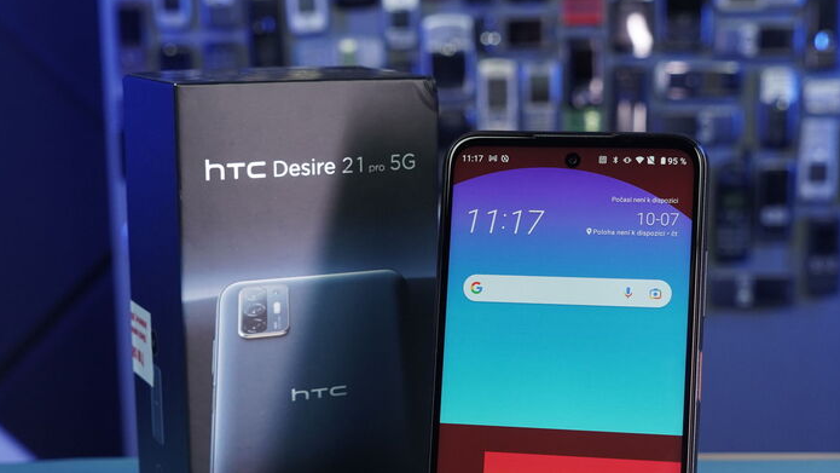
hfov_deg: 37.8
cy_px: 381
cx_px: 461
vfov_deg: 21.6
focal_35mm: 55
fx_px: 1225
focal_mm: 38
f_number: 7.1
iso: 1600
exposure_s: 1/160
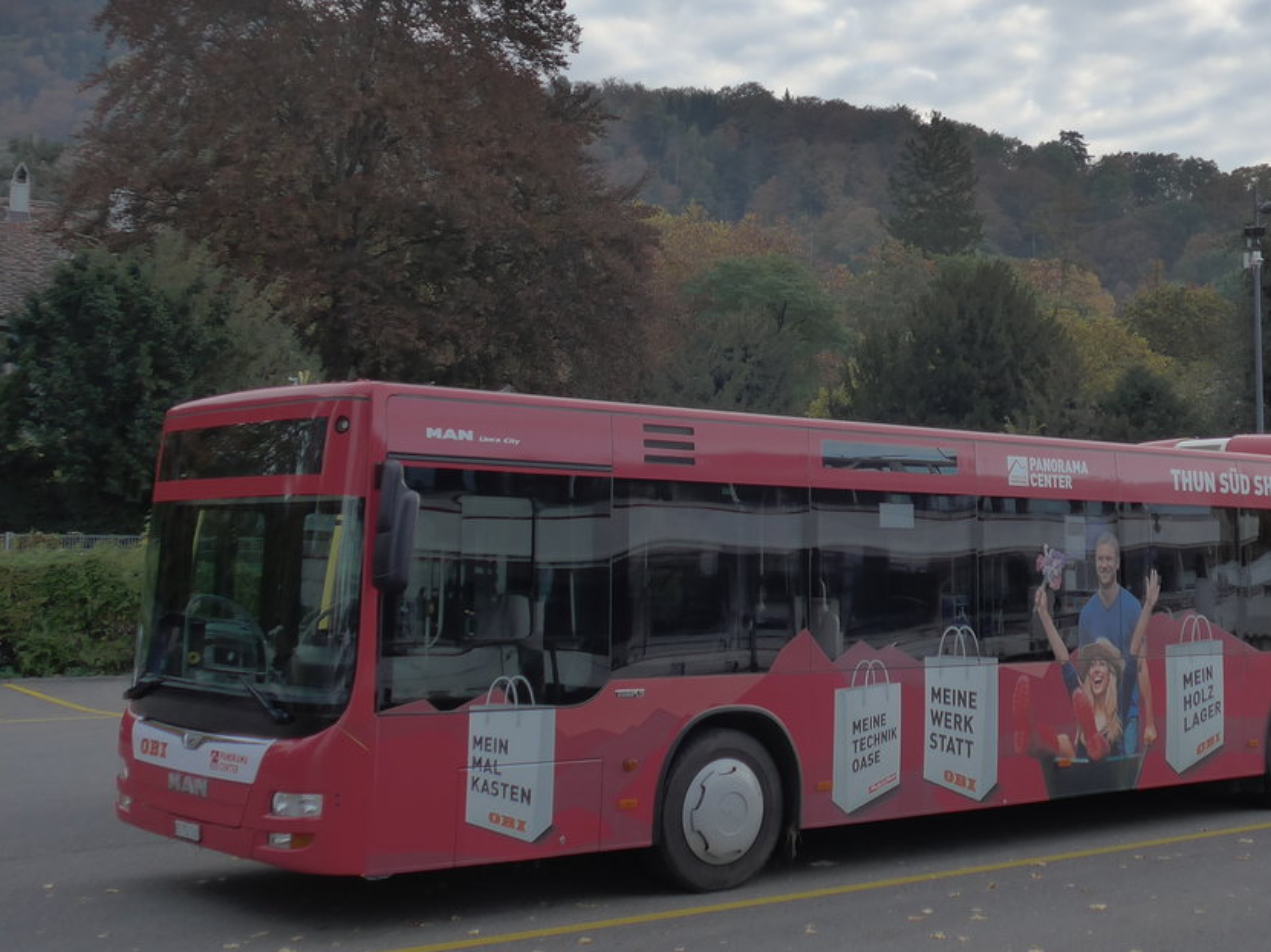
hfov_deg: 36.5
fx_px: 1909
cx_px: 841
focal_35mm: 52
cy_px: 321
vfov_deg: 27.9
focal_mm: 7.5
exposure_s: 1/500
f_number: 2.4
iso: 160
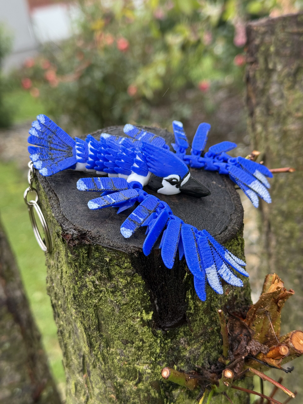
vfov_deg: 39.7
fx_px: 560
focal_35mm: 48
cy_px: 202
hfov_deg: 30.3
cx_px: 152
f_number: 1.78
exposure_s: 1/252
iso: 80
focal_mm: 6.76
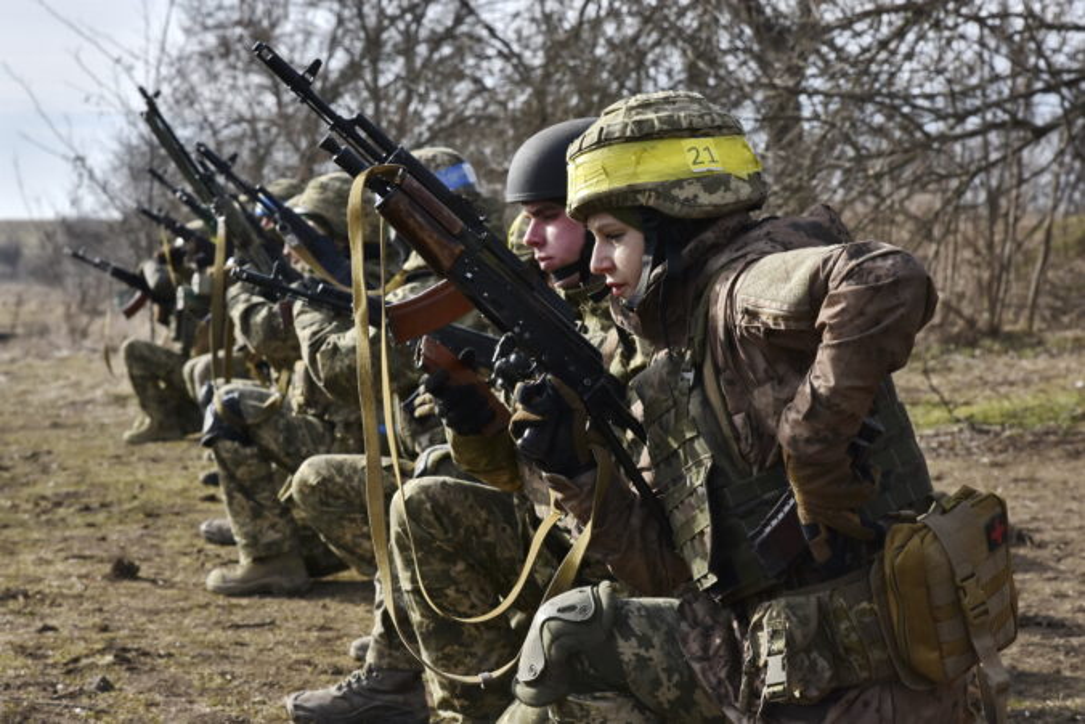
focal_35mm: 98
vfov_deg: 14.0
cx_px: 542
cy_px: 362
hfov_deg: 20.9
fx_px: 2939
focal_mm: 65
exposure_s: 1/2000
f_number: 6.3
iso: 320
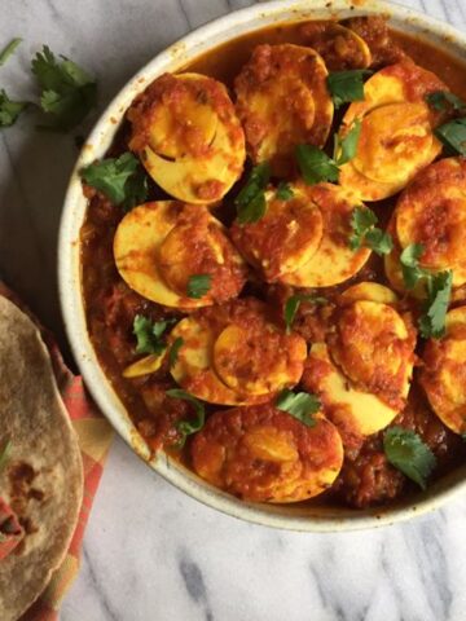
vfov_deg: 61.7
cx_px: 233
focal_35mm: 29
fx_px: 521
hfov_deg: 48.2
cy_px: 310
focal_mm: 4.15
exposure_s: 1/30
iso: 40
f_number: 2.2
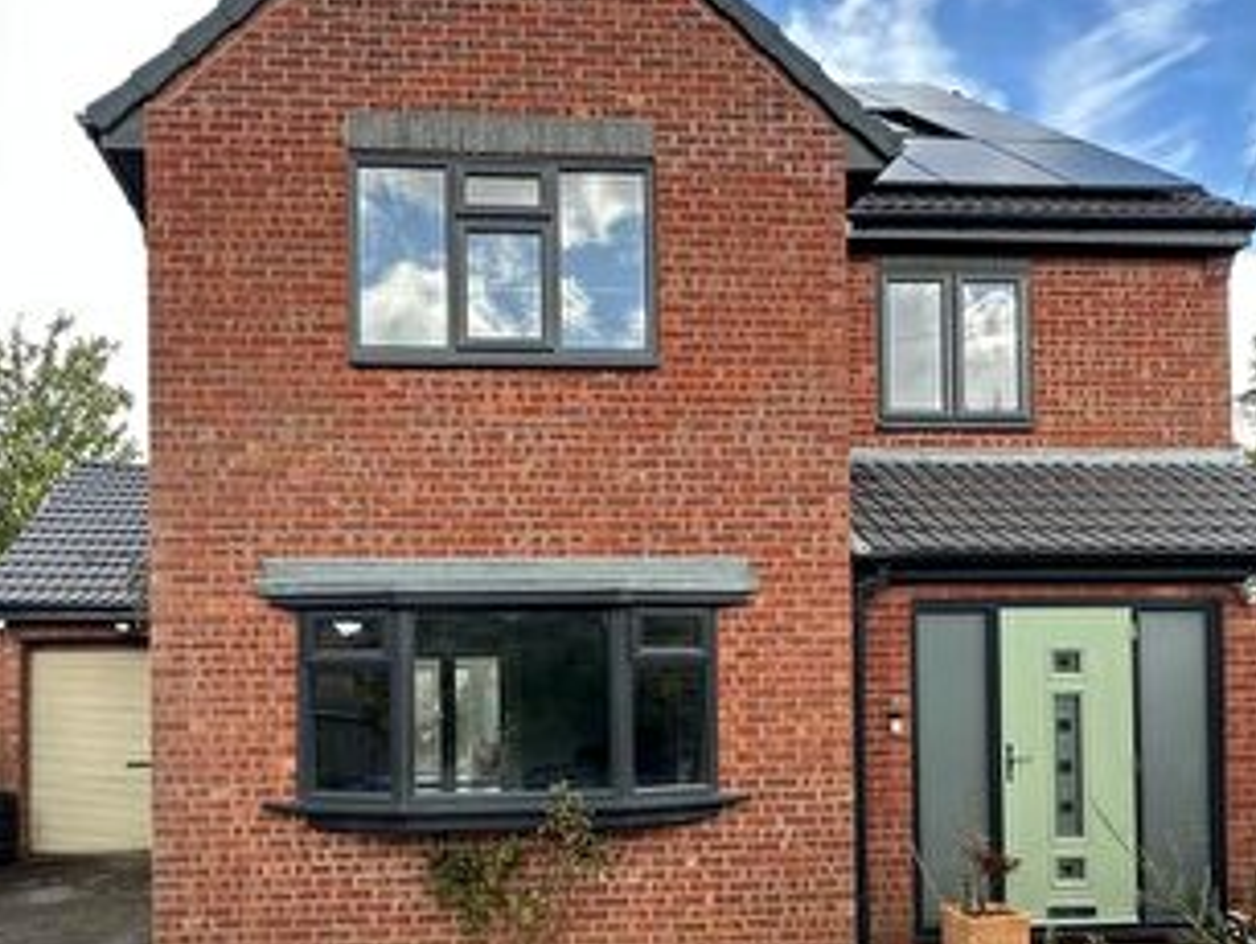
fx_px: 1162
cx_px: 513
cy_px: 659
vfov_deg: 43.3
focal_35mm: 32
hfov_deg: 56.4
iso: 40
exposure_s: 1/238
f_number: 2.2
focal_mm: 2.22
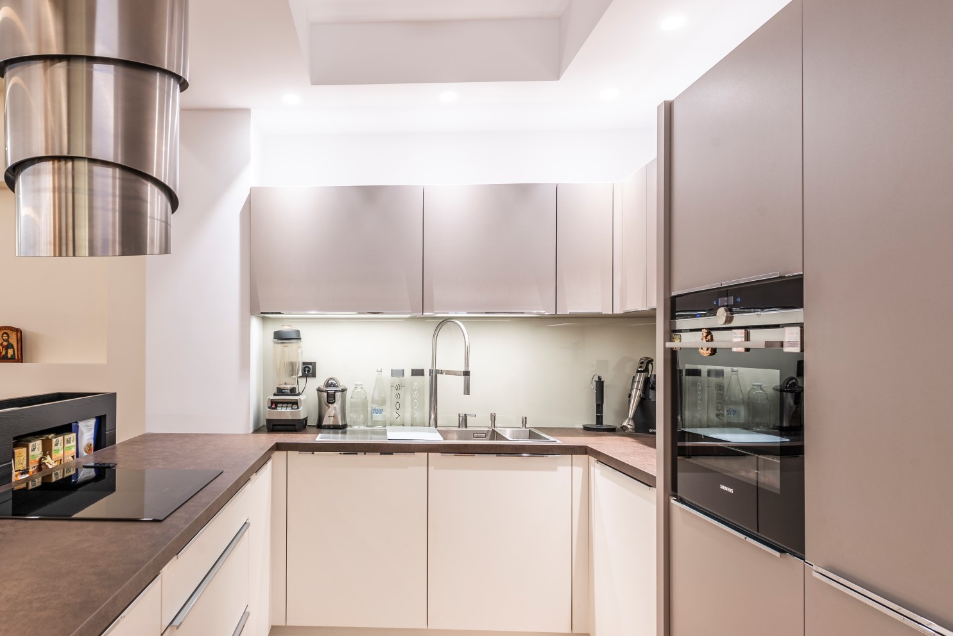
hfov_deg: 72.0
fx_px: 636
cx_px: 337
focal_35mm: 24
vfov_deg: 53.1
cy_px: 347
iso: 50
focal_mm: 17
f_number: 7.1
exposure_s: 1/2
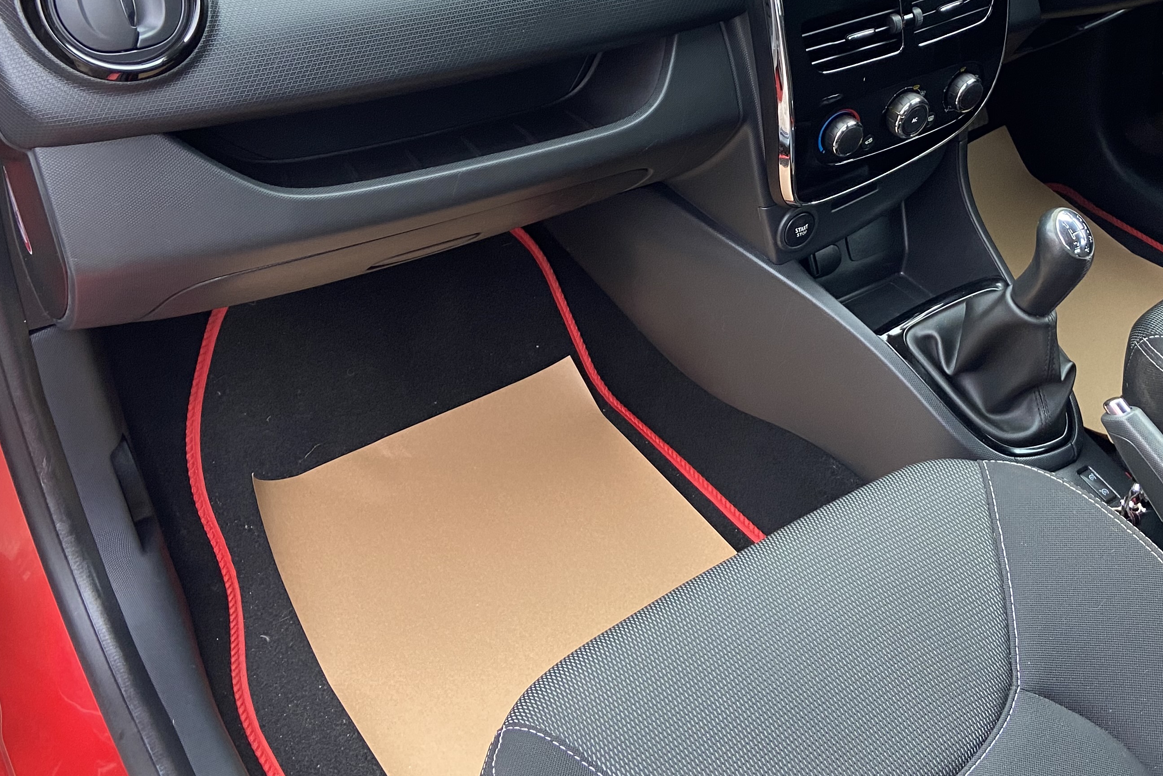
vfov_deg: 31.4
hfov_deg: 45.7
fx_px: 1357
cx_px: 767
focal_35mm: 42
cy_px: 199
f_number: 1.8
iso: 125
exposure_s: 1/62
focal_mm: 4.25
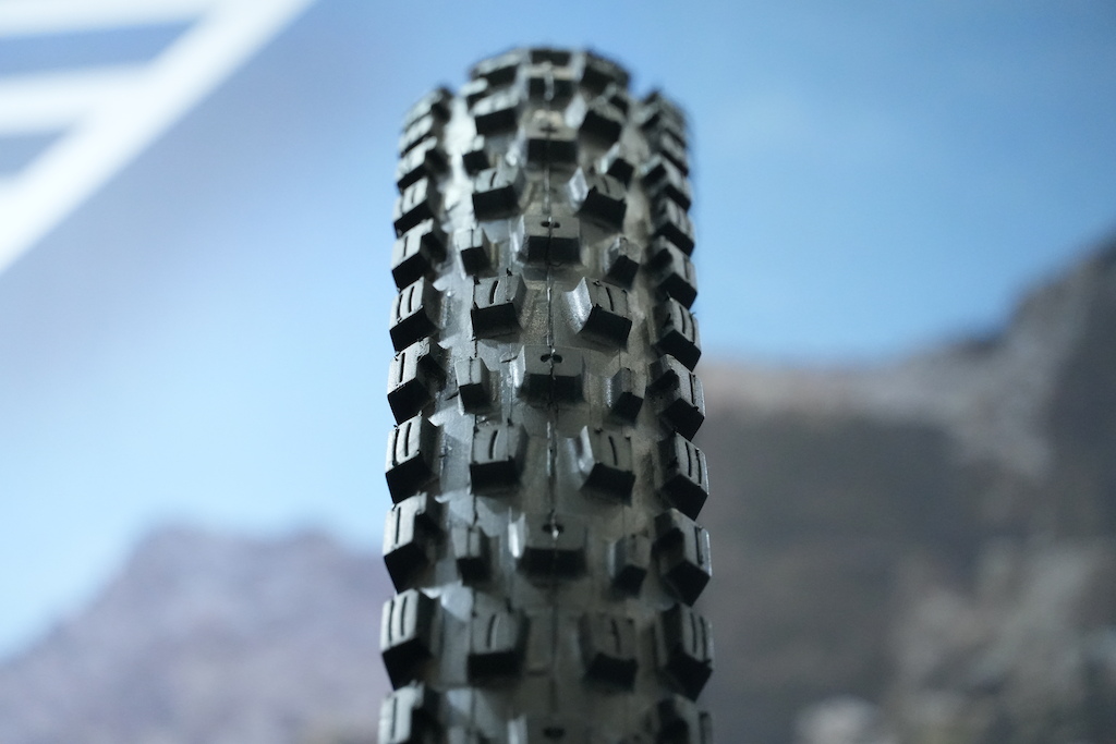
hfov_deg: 10.2
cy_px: 372
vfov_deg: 6.8
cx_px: 558
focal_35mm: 202
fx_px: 6278
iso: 4000
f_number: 5.6
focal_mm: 135
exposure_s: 1/250
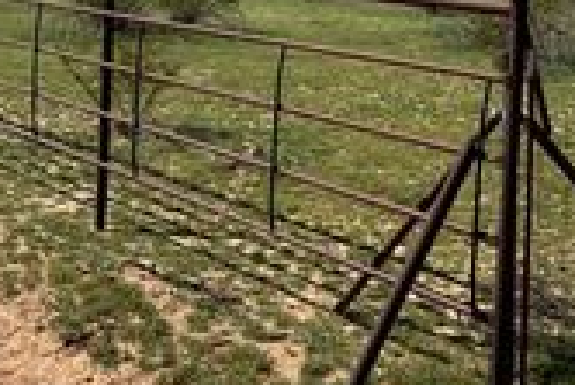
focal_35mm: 75
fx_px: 1199
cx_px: 523
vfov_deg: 17.6
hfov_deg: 26.1
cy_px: -33
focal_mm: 6.86
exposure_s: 1/6410
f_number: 1.78
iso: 80
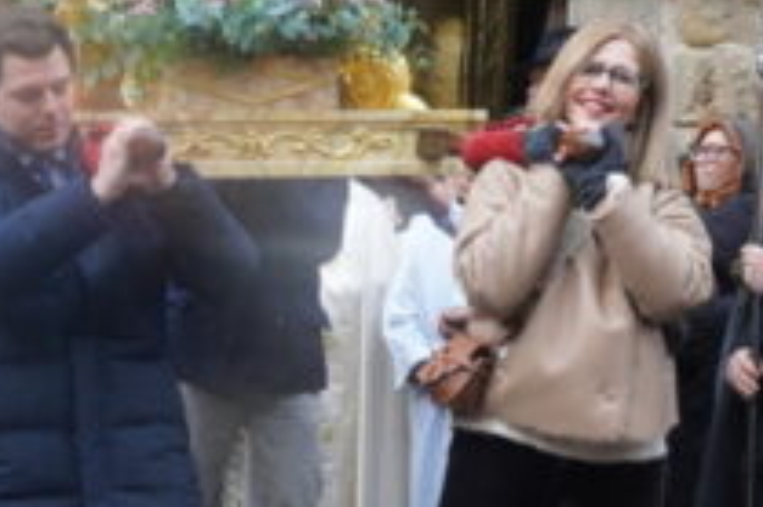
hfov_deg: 23.0
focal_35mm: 88
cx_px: 215
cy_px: 217
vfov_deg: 15.5
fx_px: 1864
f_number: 4
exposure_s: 1/160
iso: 2000
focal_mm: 16
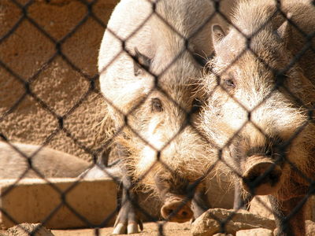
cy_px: 118
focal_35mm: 276
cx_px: 158
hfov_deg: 7.2
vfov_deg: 5.4
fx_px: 2512
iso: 100
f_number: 5.3
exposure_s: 1/209
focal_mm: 71.2
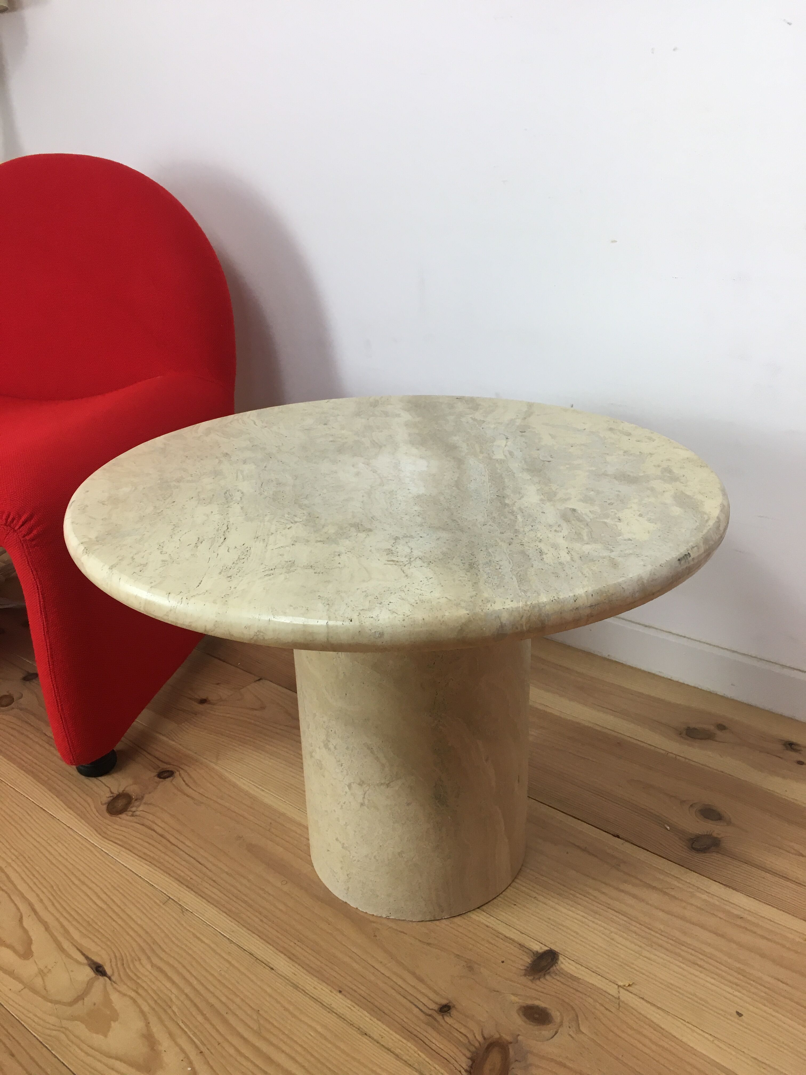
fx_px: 900
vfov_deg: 61.7
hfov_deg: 48.2
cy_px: 538
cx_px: 403
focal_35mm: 29
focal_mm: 4.15
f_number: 2.2
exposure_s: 1/33
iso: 40
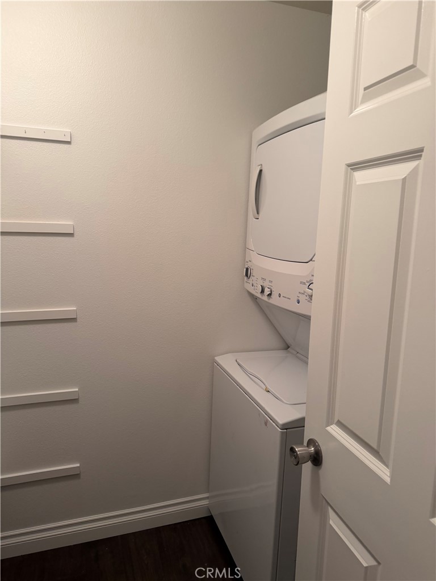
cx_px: 218
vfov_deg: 71.6
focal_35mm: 24
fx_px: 403
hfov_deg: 56.8
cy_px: 290
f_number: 1.78
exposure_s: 1/60
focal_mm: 6.76
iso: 200
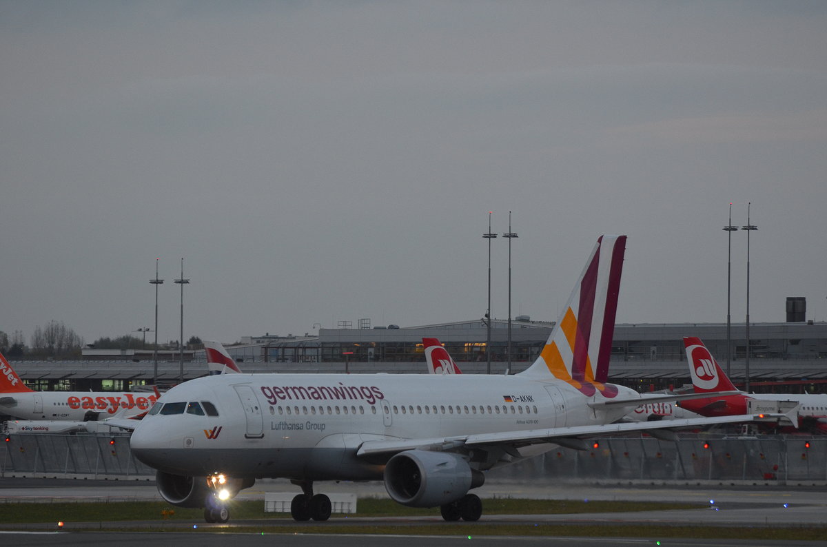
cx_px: 414
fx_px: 8594
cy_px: 274
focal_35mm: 375
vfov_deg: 3.6
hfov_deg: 5.5
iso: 640
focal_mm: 250
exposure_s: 1/250
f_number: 5.6
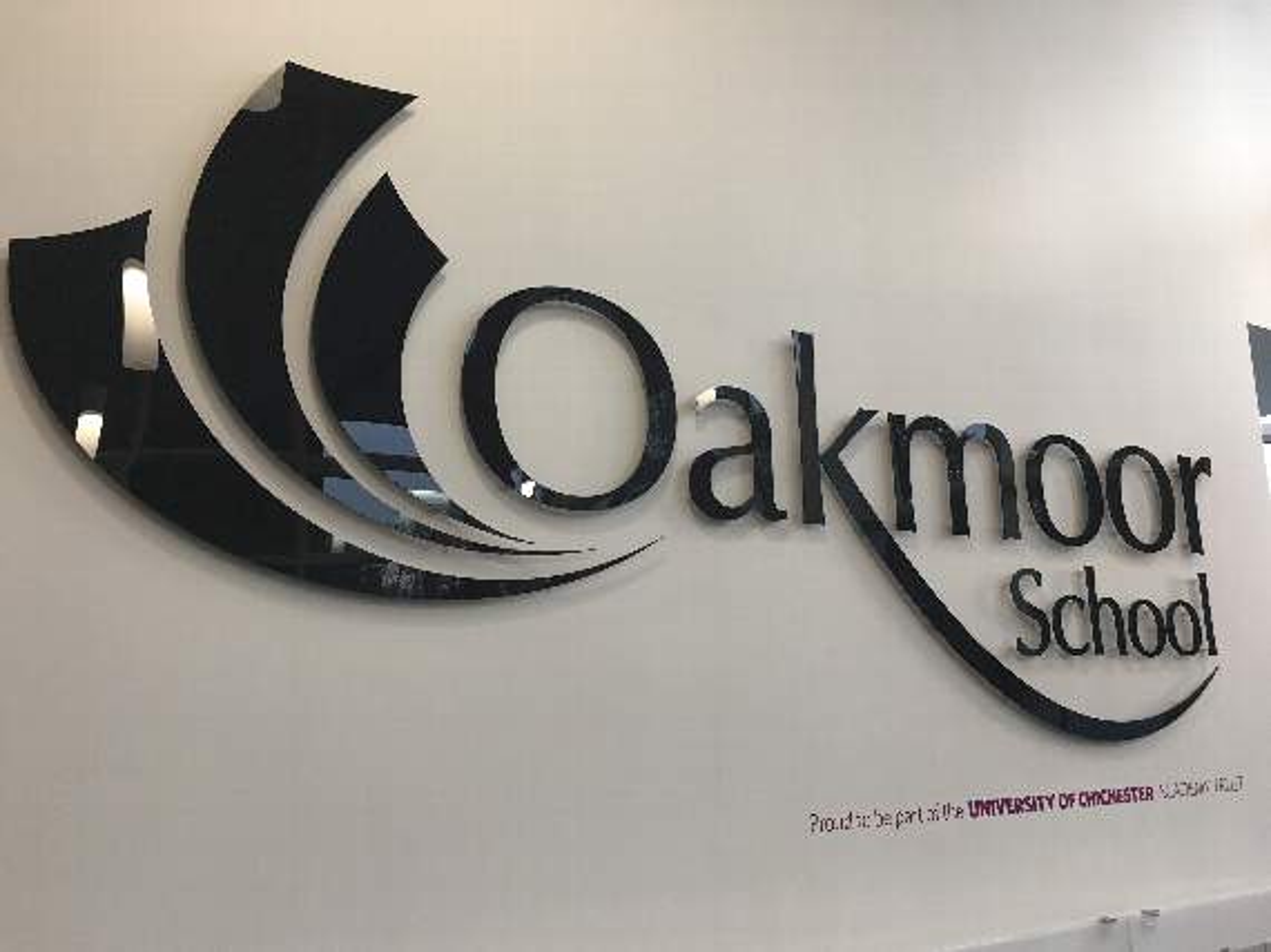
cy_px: 476
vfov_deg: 48.2
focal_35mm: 29
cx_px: 636
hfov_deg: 61.7
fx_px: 1064
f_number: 2.2
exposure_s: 1/33
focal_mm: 4.15
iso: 40
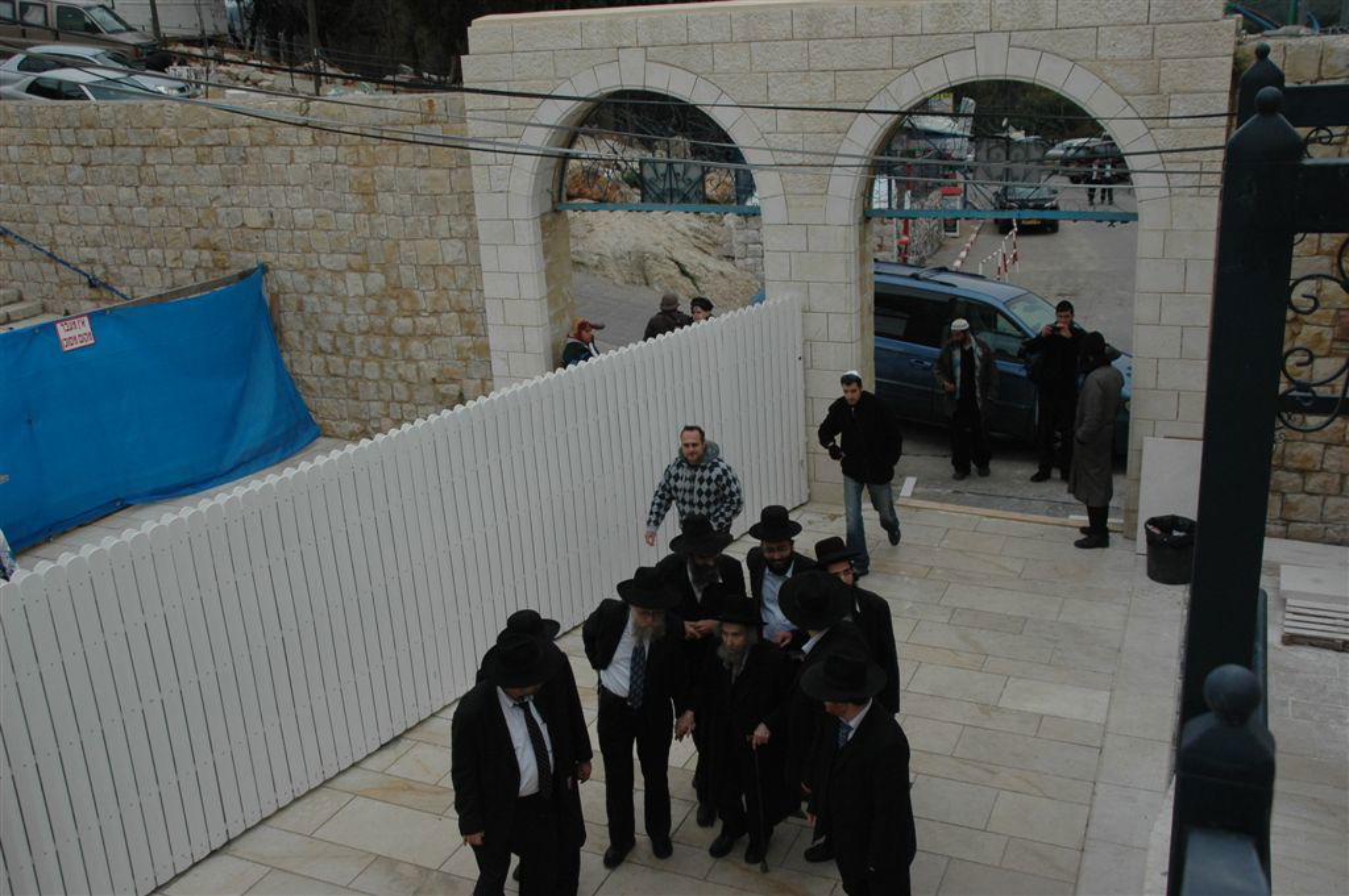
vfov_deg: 39.9
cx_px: 674
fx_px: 1236
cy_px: 448
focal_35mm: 33
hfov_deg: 57.3
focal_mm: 22
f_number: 8
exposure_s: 1/250
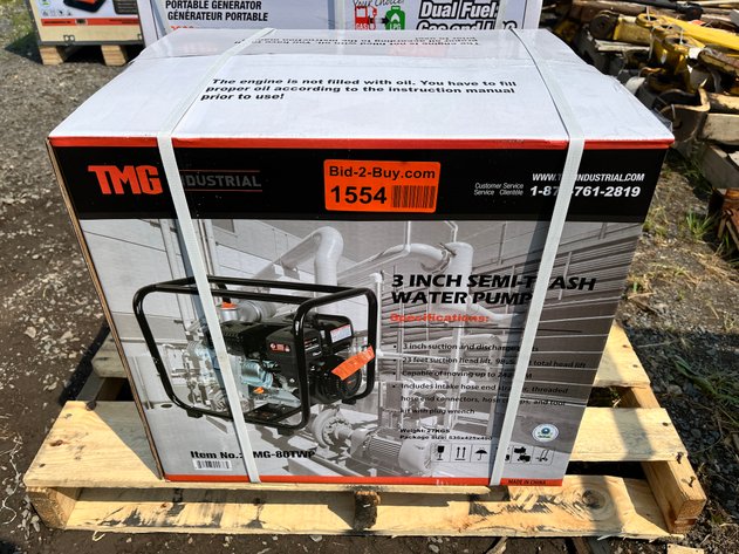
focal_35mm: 26
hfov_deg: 67.3
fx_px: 555
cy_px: 277
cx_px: 370
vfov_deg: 53.0
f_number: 1.6
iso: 50
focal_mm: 5.1
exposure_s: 1/5848
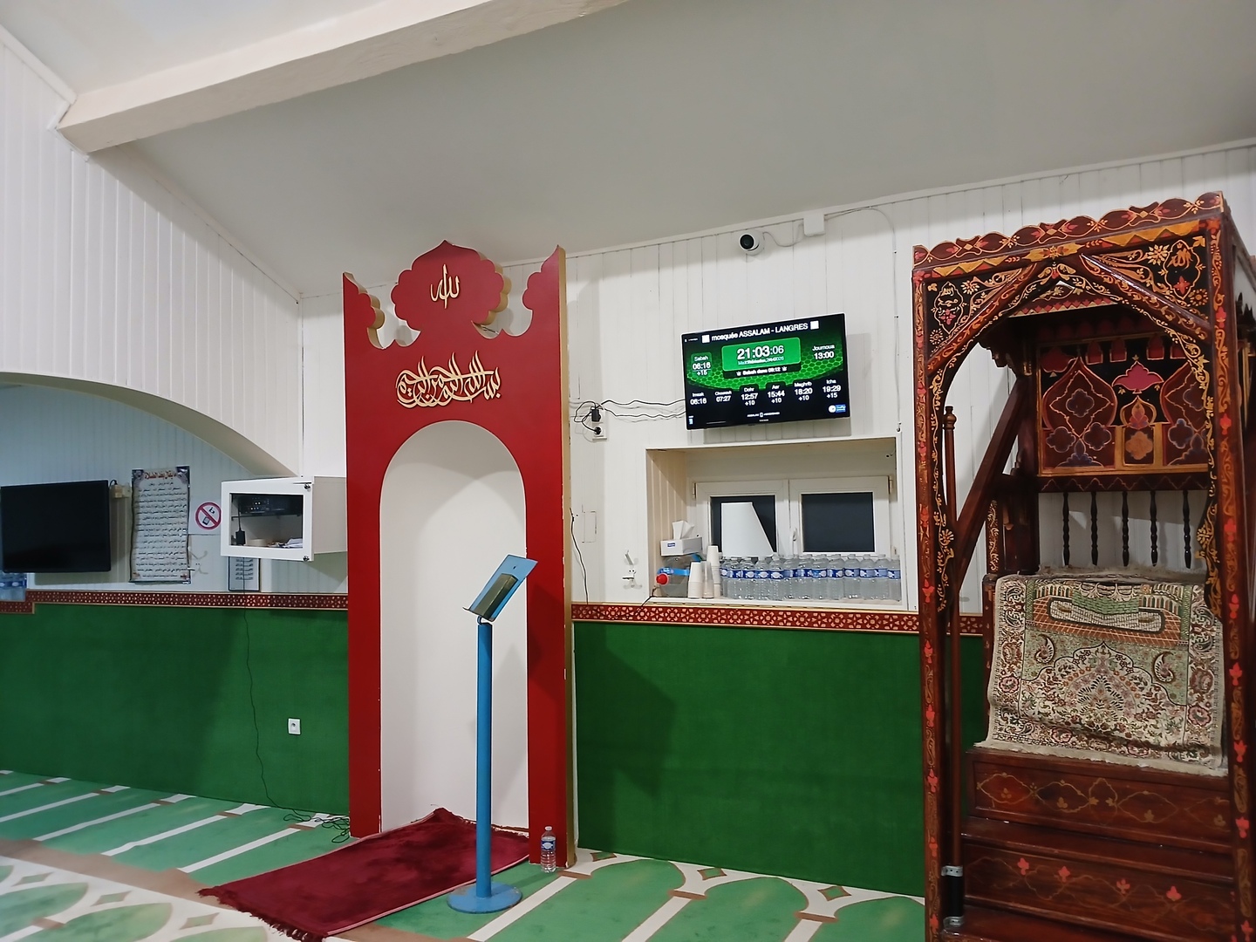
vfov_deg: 53.1
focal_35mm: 26
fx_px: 943
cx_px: 628
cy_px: 471
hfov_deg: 67.3
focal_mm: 3.98
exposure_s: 1/25
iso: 320
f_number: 1.8
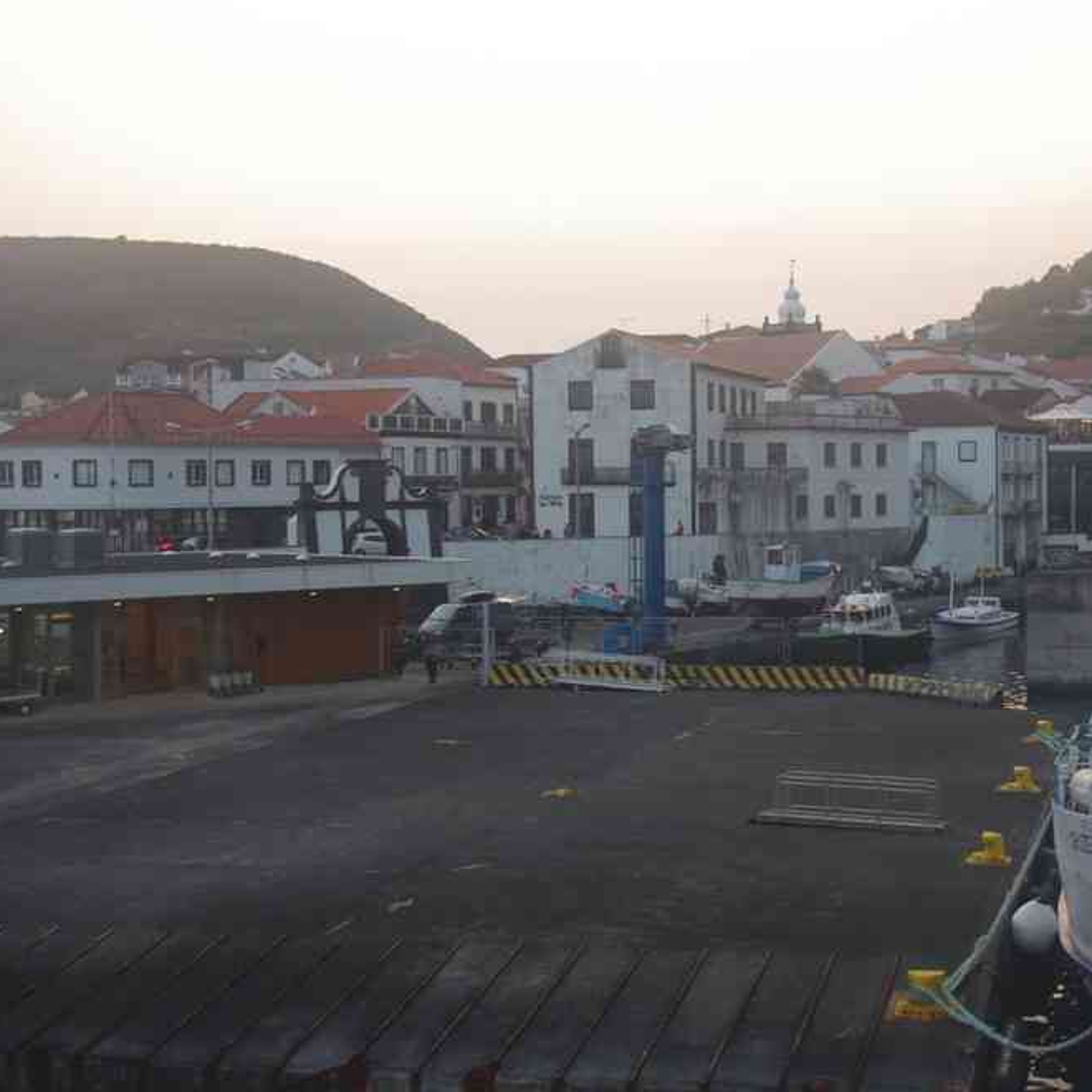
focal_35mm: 54
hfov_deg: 31.1
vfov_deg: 31.6
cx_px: 821
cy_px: 546
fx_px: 1927
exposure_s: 1/60
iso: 1600
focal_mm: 28
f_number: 6.3
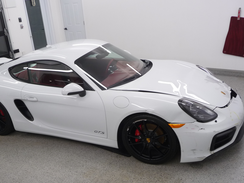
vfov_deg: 39.6
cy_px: 106
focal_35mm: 36
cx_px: 106
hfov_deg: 51.2
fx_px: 254
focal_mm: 4.7
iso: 100
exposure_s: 1/30
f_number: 3.3
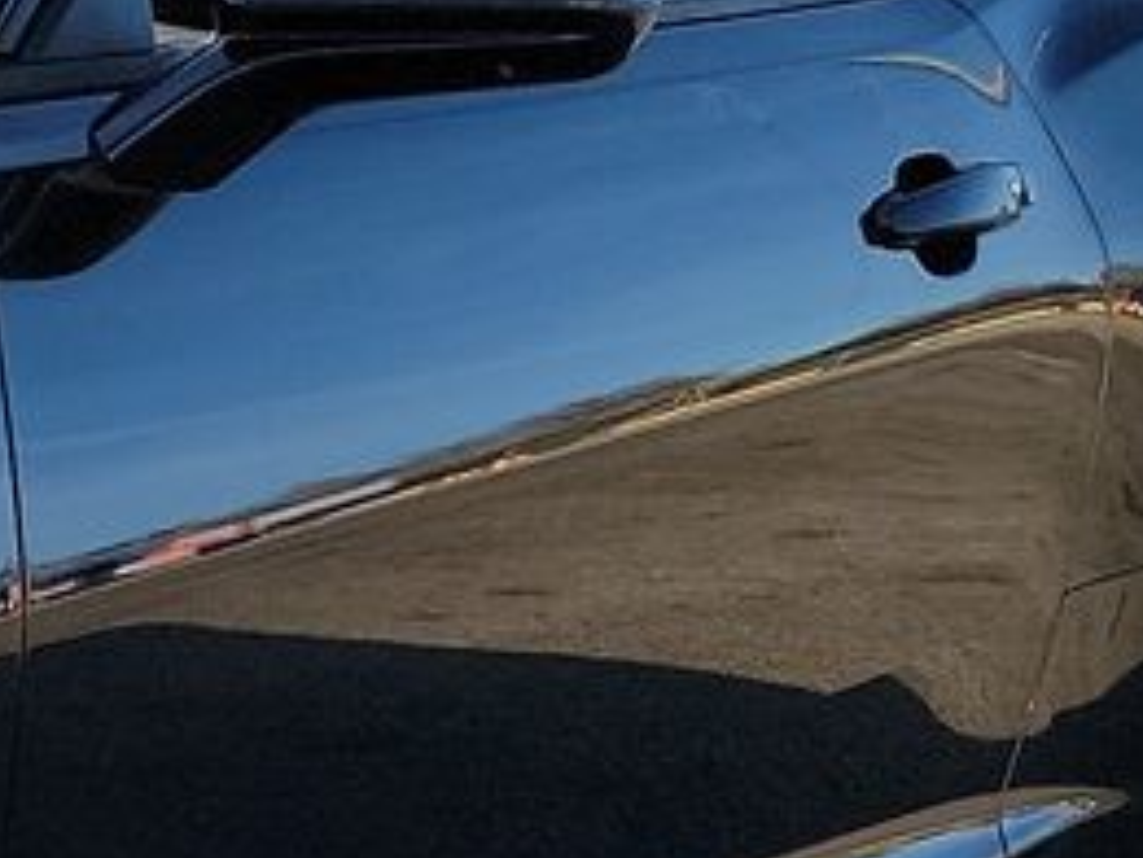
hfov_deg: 11.7
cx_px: -1288
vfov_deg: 10.0
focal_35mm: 147
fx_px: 4856
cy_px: 867
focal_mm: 6.7
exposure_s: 1/385
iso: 50
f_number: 1.8
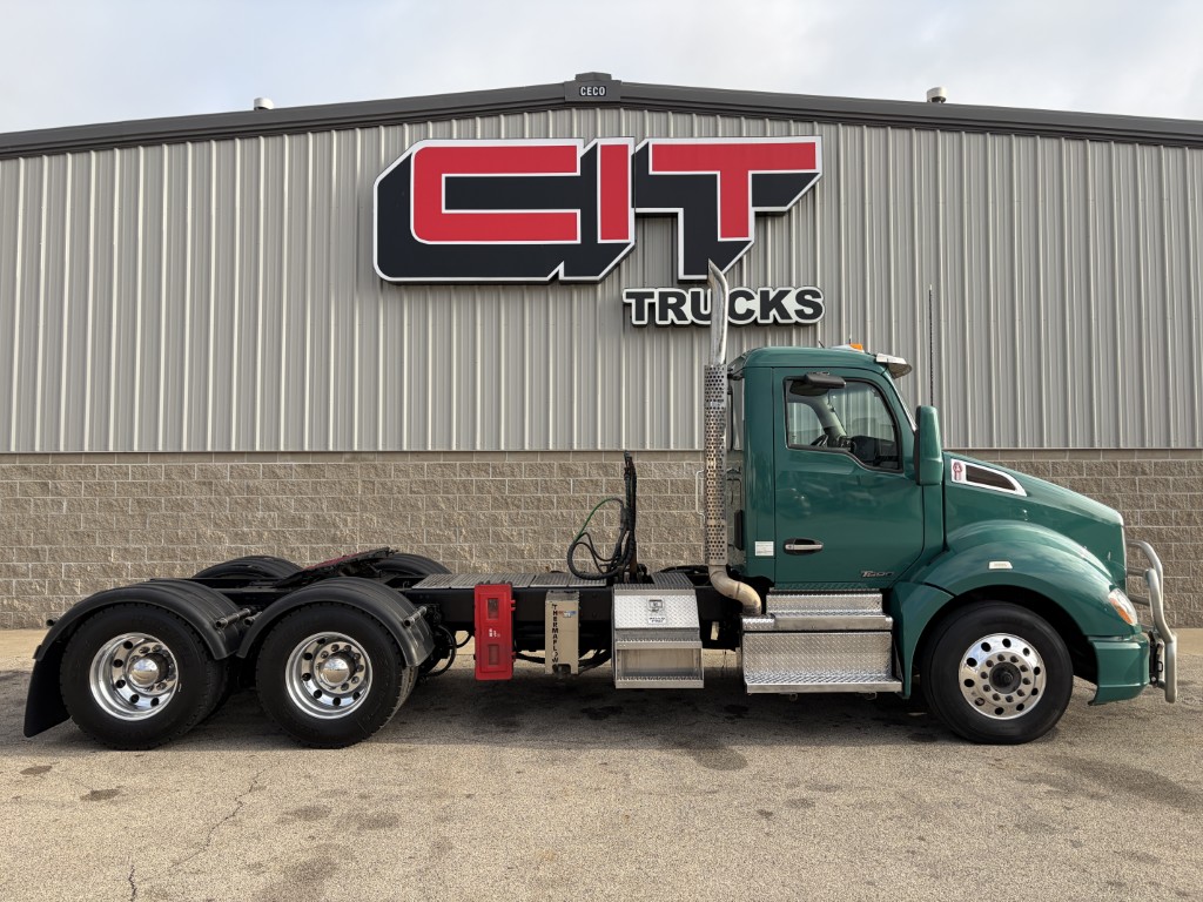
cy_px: 451
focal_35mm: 26
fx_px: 904
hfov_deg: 67.3
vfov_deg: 53.1
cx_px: 602
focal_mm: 5.96
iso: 50
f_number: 1.6
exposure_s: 1/1175
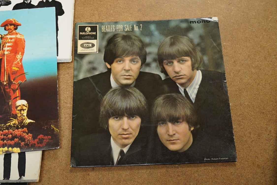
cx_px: 138
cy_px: 92
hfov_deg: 43.6
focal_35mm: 45
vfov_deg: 29.9
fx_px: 346
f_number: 10
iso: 2500
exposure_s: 1/200
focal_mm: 30
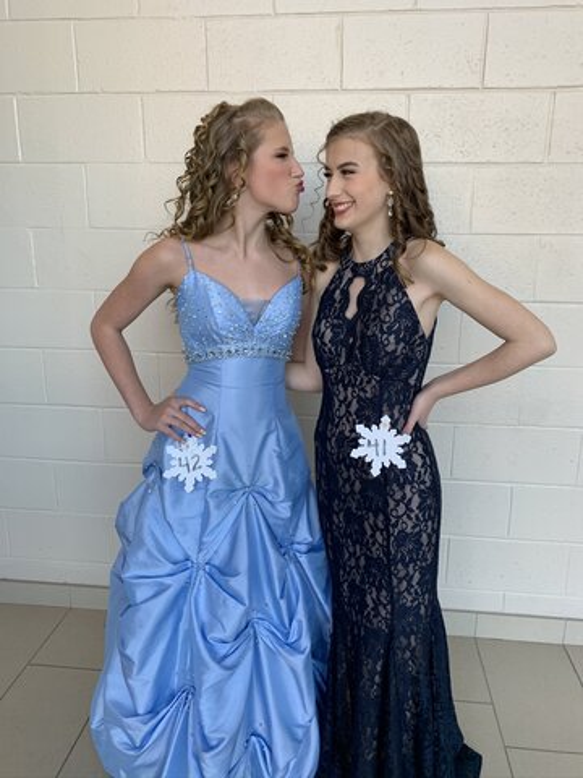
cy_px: 389
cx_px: 292
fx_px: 584
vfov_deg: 67.3
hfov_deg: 53.1
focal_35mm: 26
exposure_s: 1/122
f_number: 1.8
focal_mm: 4.25
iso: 40
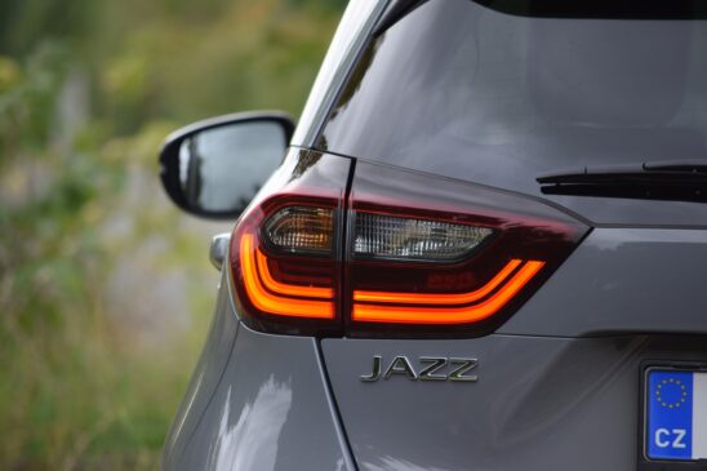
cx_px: 354
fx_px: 8834
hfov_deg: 4.6
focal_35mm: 450
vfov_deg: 3.1
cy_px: 236
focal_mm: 300
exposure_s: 1/320
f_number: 5.6
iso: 400
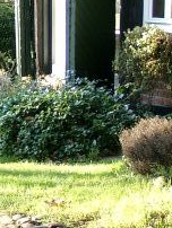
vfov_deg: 10.6
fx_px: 1230
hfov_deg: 7.9
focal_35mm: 186
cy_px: 65
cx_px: -50
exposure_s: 1/78.7
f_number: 2.3
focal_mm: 9.82
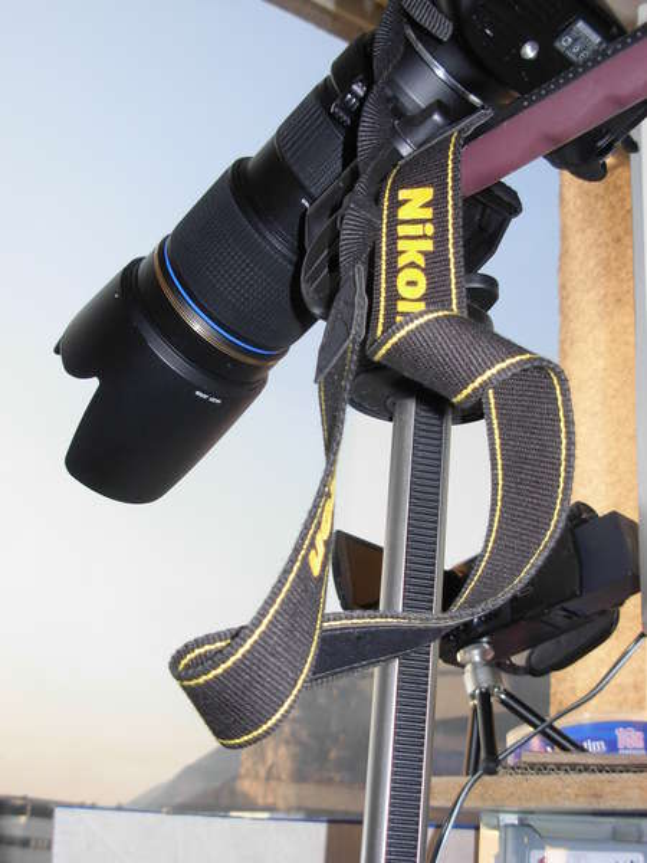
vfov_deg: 36.8
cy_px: 432
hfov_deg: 28.0
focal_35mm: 52
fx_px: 1296
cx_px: 324
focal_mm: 8.5
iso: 79
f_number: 3.2
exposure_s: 1/313
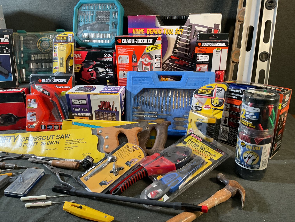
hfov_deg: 61.7
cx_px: 148
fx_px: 247
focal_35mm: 29
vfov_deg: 48.2
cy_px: 111
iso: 125
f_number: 1.8
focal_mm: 3
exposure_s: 1/60
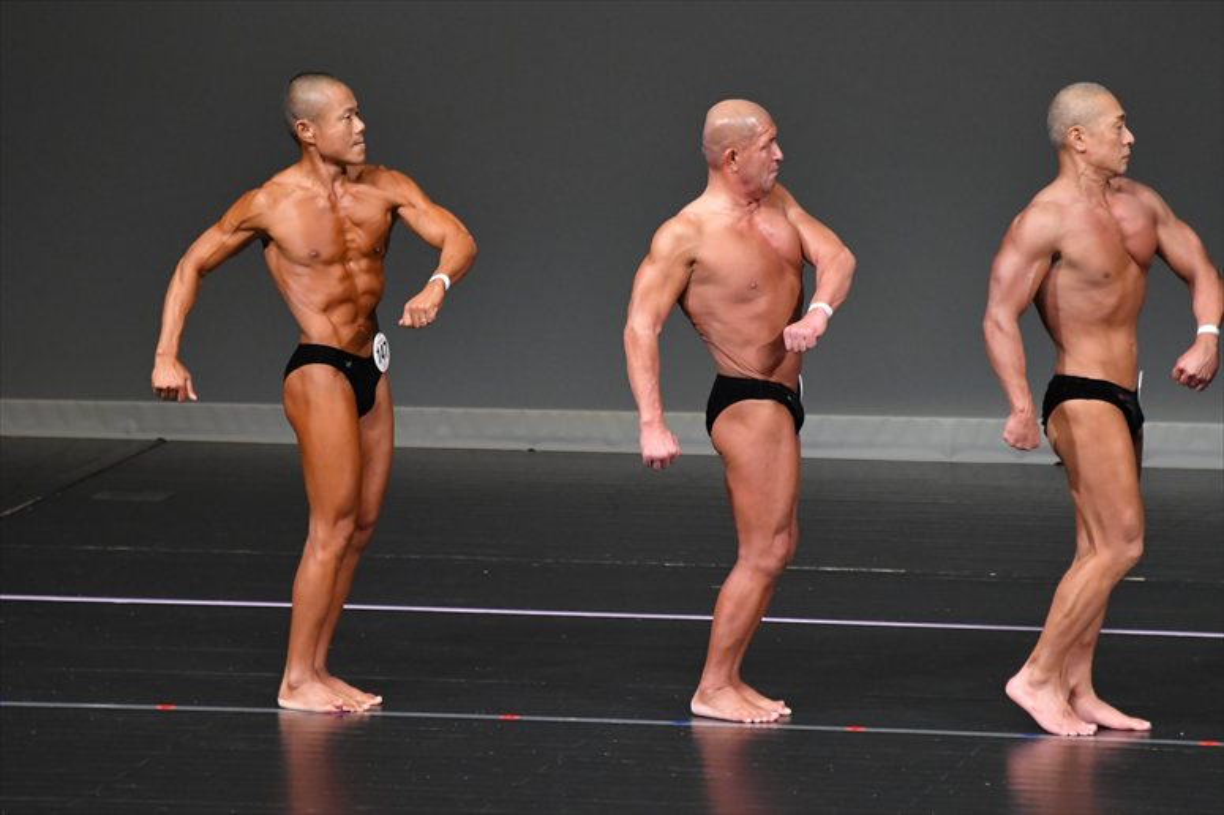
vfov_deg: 4.0
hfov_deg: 6.0
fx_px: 11724
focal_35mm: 345
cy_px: 408
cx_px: 612
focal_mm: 230
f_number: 5.6
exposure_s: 1/400
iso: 4000
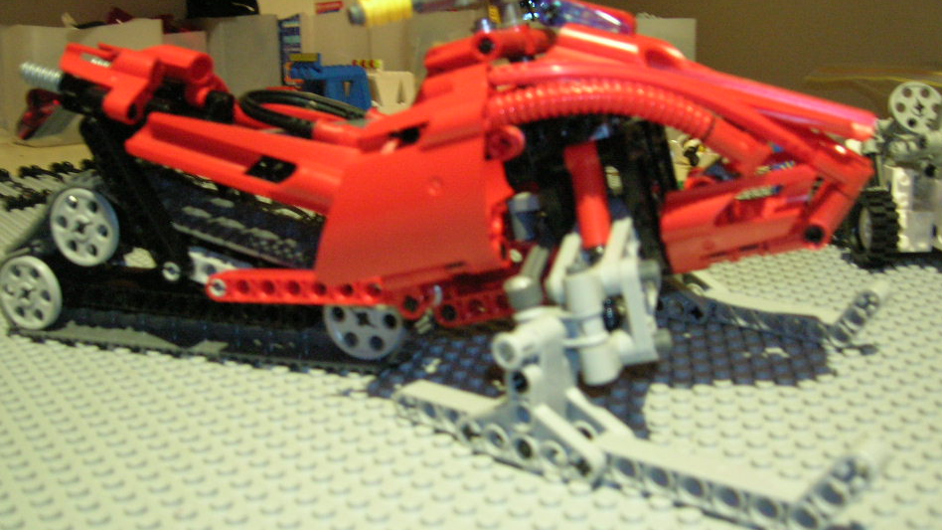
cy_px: 243
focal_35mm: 40
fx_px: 999
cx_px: 461
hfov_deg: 50.5
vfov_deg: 29.7
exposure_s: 1/2.7
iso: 200
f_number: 2.9
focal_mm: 5.7
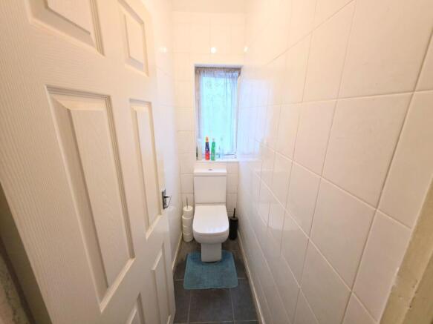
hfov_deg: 106.2
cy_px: 162
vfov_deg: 89.9
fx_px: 163
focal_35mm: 13
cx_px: 216
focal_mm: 2.2
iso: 80
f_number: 1.9
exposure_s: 1/50
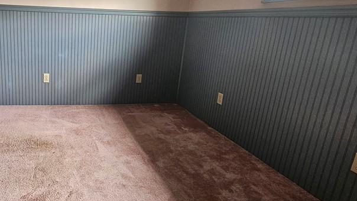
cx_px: 85
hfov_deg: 70.6
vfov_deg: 47.5
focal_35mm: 24
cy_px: 85
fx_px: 227
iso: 250
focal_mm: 2.2
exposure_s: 1/60
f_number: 2.2
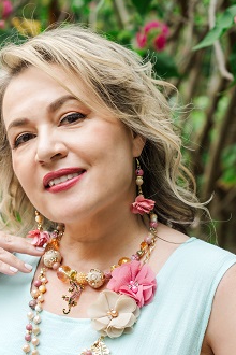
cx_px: 64
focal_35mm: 91
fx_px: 895
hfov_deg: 15.0
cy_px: 248
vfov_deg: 22.2
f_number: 4
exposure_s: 1/250
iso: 320
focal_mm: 50
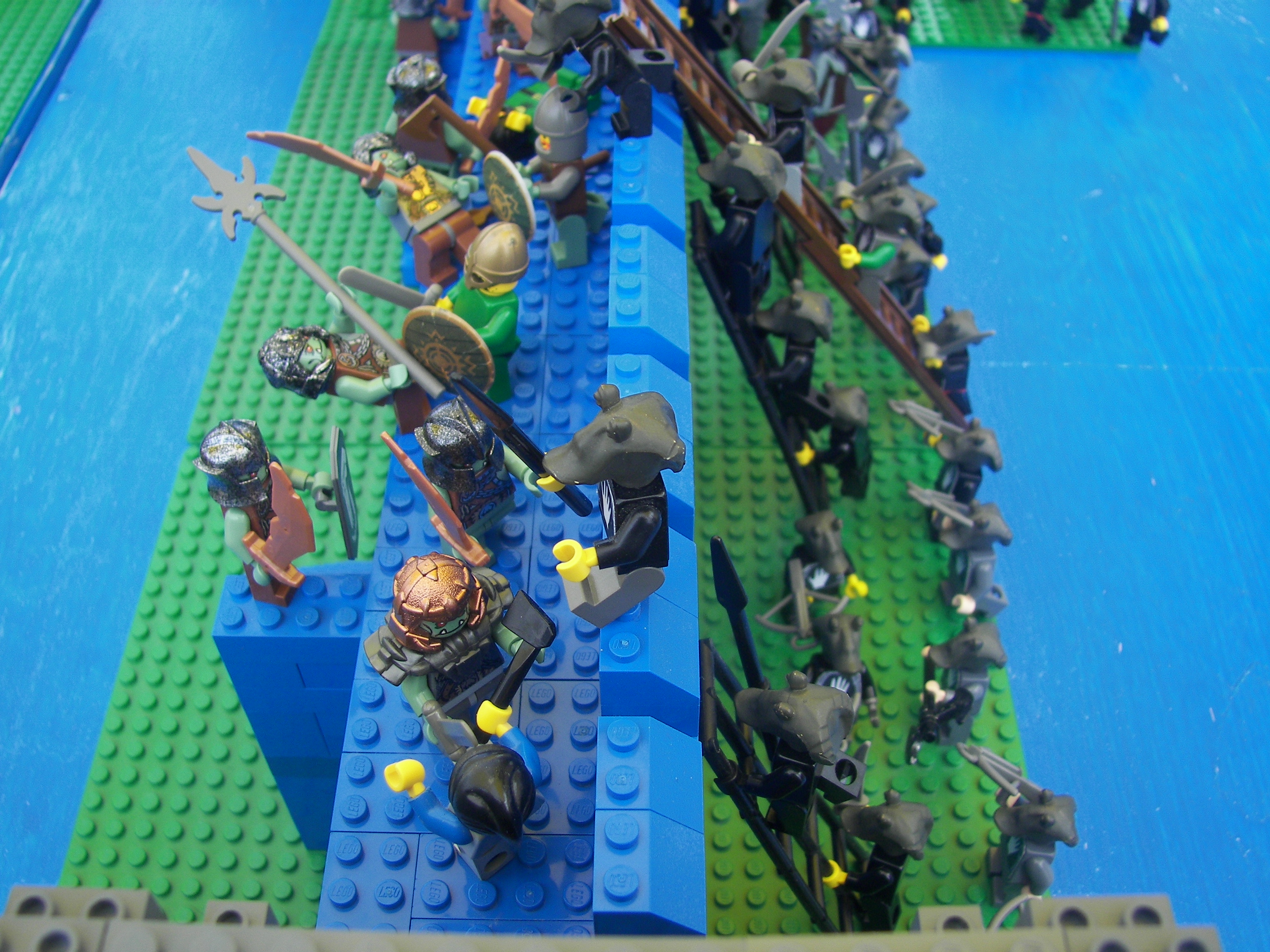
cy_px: 476
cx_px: 635
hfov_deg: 51.4
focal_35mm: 36
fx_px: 1321
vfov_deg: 39.7
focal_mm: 6
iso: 64
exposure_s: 1/320
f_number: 2.8
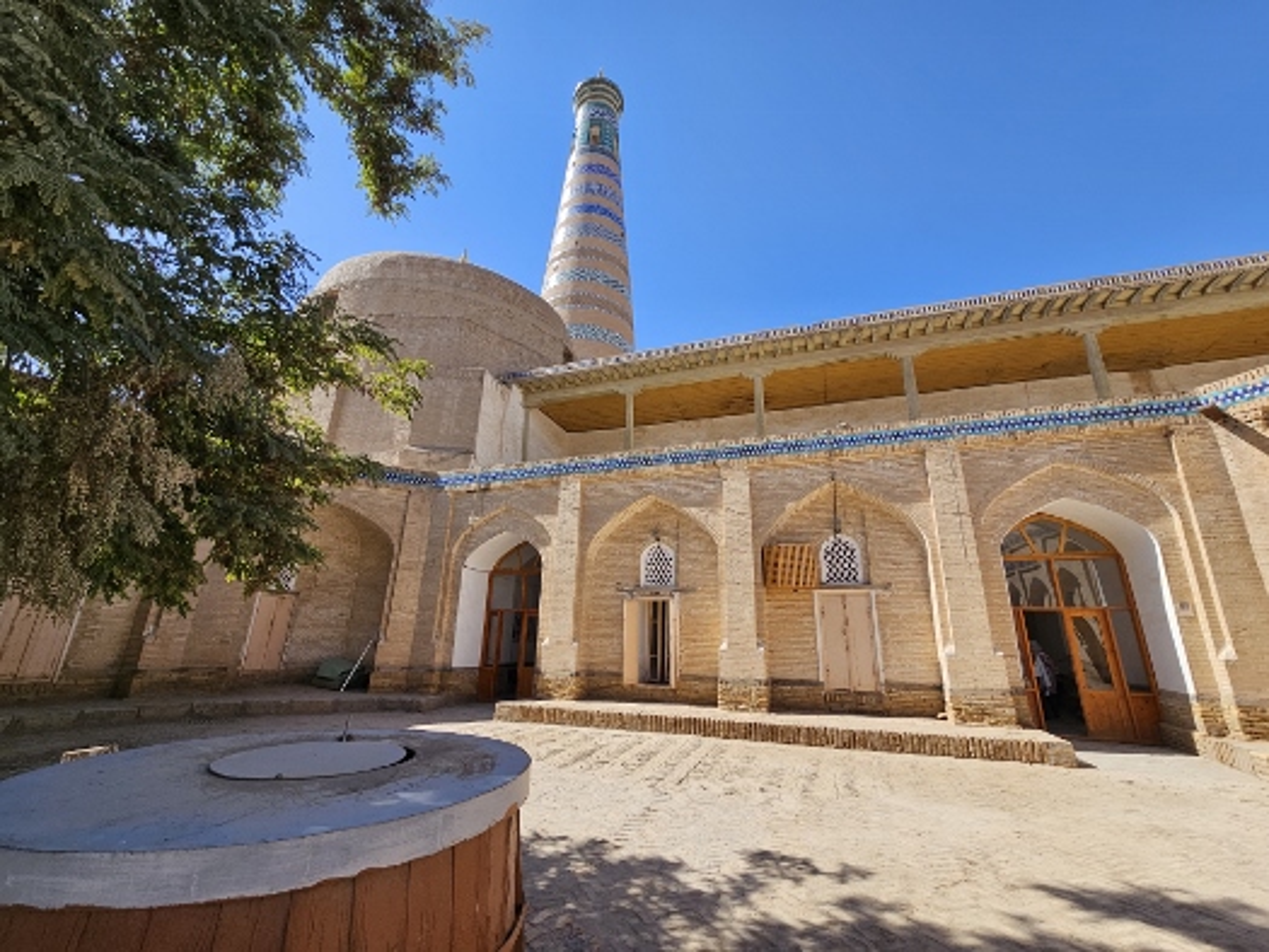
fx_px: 477
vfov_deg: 89.9
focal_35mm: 13
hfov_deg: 106.2
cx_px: 634
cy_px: 476
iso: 50
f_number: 2.2
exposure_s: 1/1869
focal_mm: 2.2
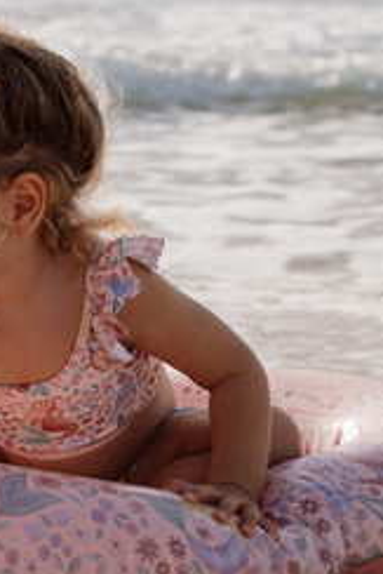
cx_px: 6
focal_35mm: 133
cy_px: 362
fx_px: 2119
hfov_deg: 10.2
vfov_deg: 15.4
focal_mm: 50
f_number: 5.6
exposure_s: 1/500
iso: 100
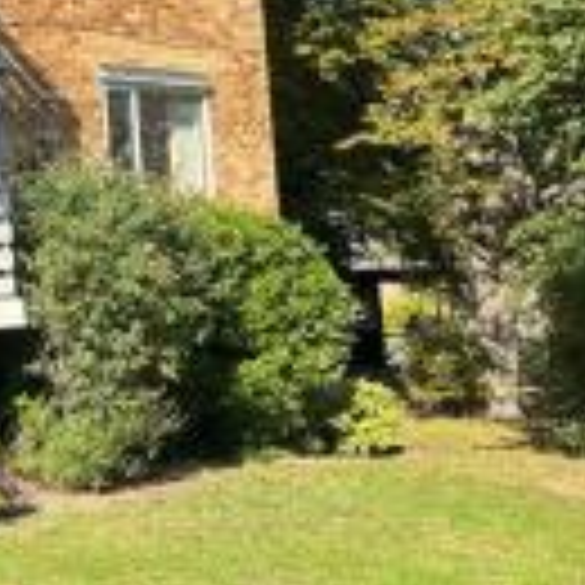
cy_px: 151
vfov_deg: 24.7
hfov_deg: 21.6
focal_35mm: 69
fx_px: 1319
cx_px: -250
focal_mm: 6.86
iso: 80
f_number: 1.78
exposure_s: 1/1393
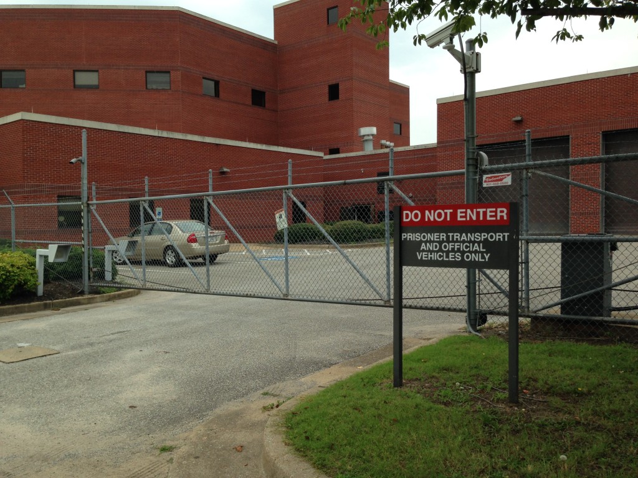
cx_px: 319
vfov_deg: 42.9
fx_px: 608
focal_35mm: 33
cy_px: 239
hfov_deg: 55.4
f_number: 2.4
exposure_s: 1/704
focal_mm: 4.12
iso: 50
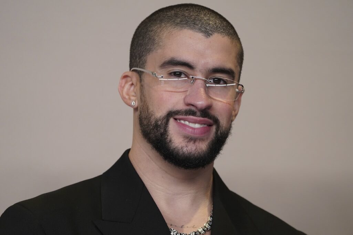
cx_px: 176
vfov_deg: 3.4
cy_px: 118
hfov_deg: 5.2
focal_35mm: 400
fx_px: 3921
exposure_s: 1/500
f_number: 5.6
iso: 3200
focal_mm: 400
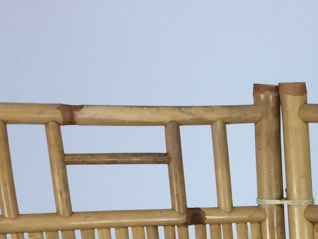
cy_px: 400
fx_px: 928
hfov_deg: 17.9
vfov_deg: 13.5
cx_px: 440
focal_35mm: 101
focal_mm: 4.15
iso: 40
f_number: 2.2
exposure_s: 1/33
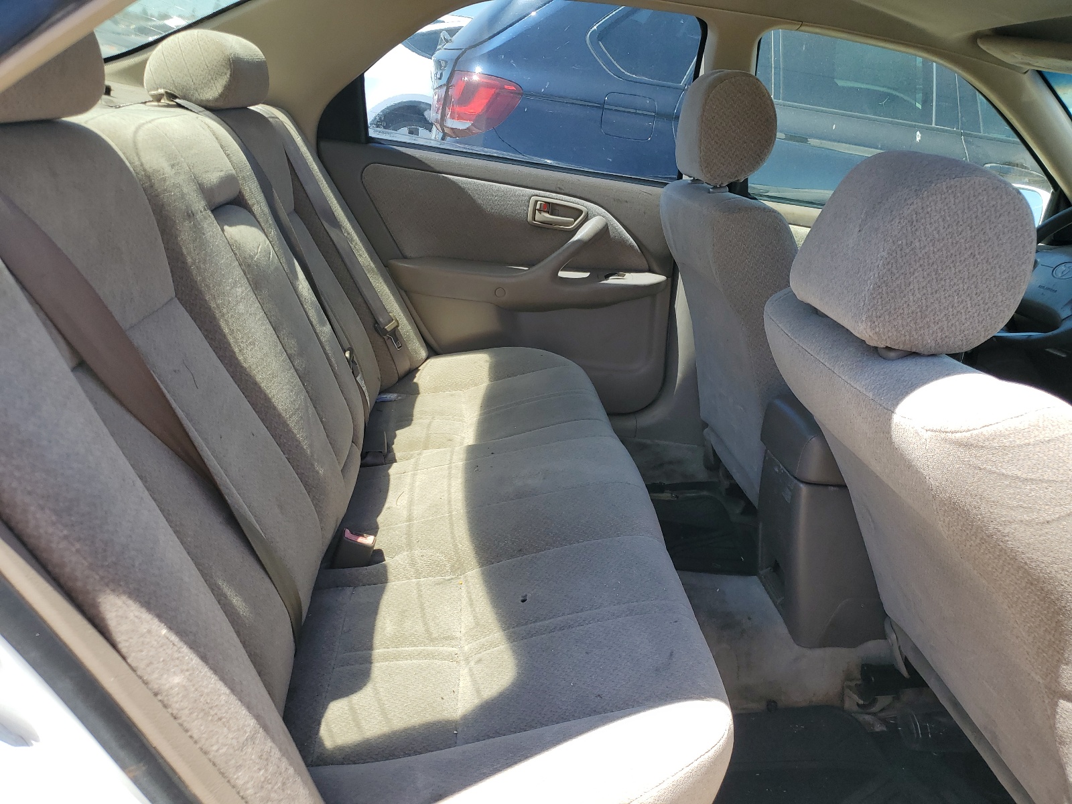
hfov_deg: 67.3
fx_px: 805
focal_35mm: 26
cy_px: 402
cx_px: 536
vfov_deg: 53.1
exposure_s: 1/526
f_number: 1.5
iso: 50
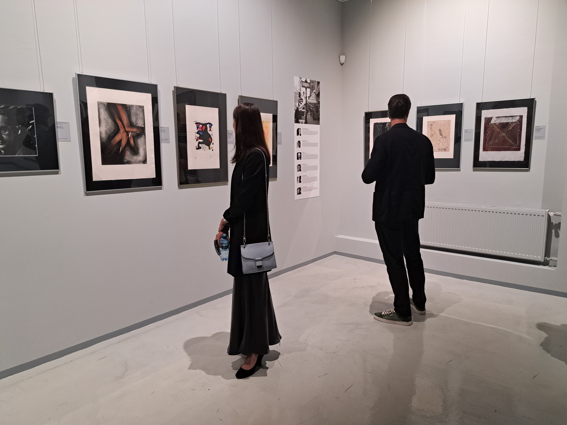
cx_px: 284
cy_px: 212
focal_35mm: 24
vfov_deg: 56.8
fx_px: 393
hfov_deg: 71.6
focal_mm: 5.23
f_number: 1.8
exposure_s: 1/50
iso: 250
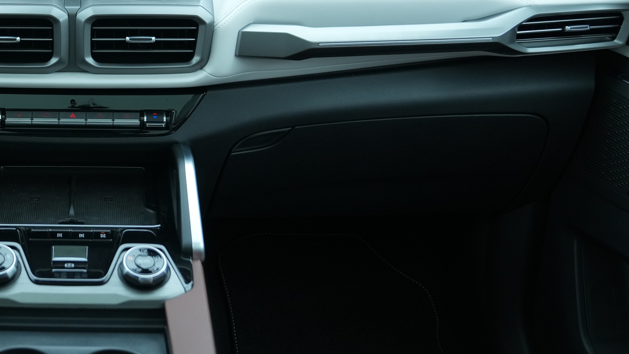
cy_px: -1
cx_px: 72
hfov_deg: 39.3
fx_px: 817
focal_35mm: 49
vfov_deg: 23.4
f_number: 3.2
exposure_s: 1/160
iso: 640
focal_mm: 24
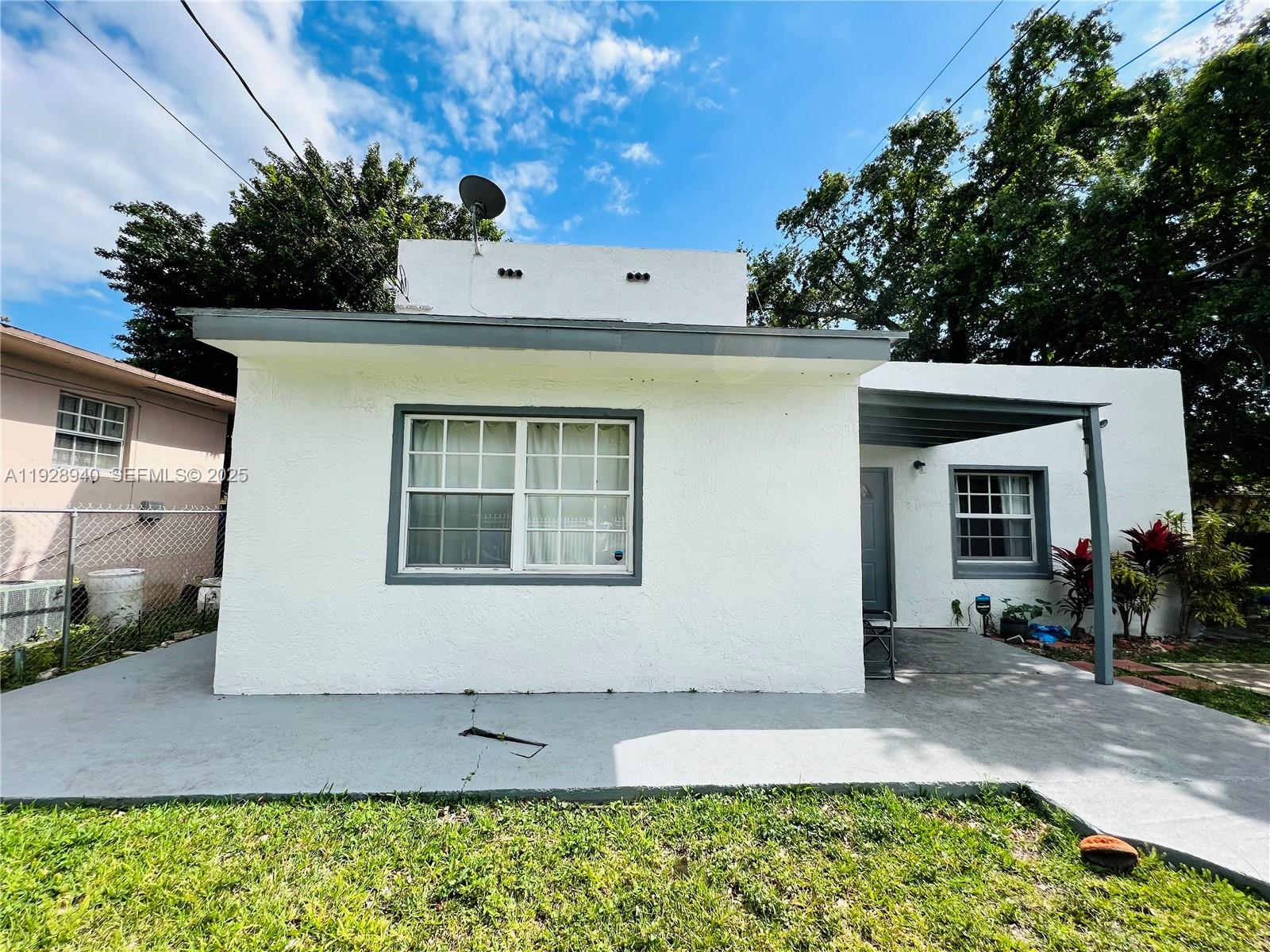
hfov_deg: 106.2
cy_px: 476
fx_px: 477
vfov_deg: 89.9
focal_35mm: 13
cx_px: 635
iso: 32
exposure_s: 1/1429
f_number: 1.8
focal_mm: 1.57
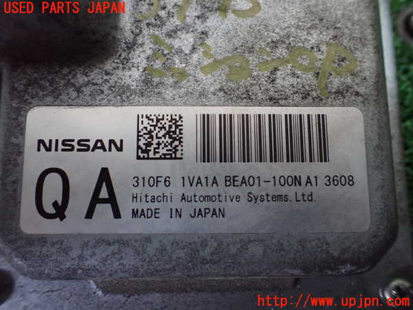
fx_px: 358
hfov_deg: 60.0
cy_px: 155
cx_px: 206
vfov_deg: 46.8
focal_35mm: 30
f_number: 2.3
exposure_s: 1/40
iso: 800
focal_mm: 5.4
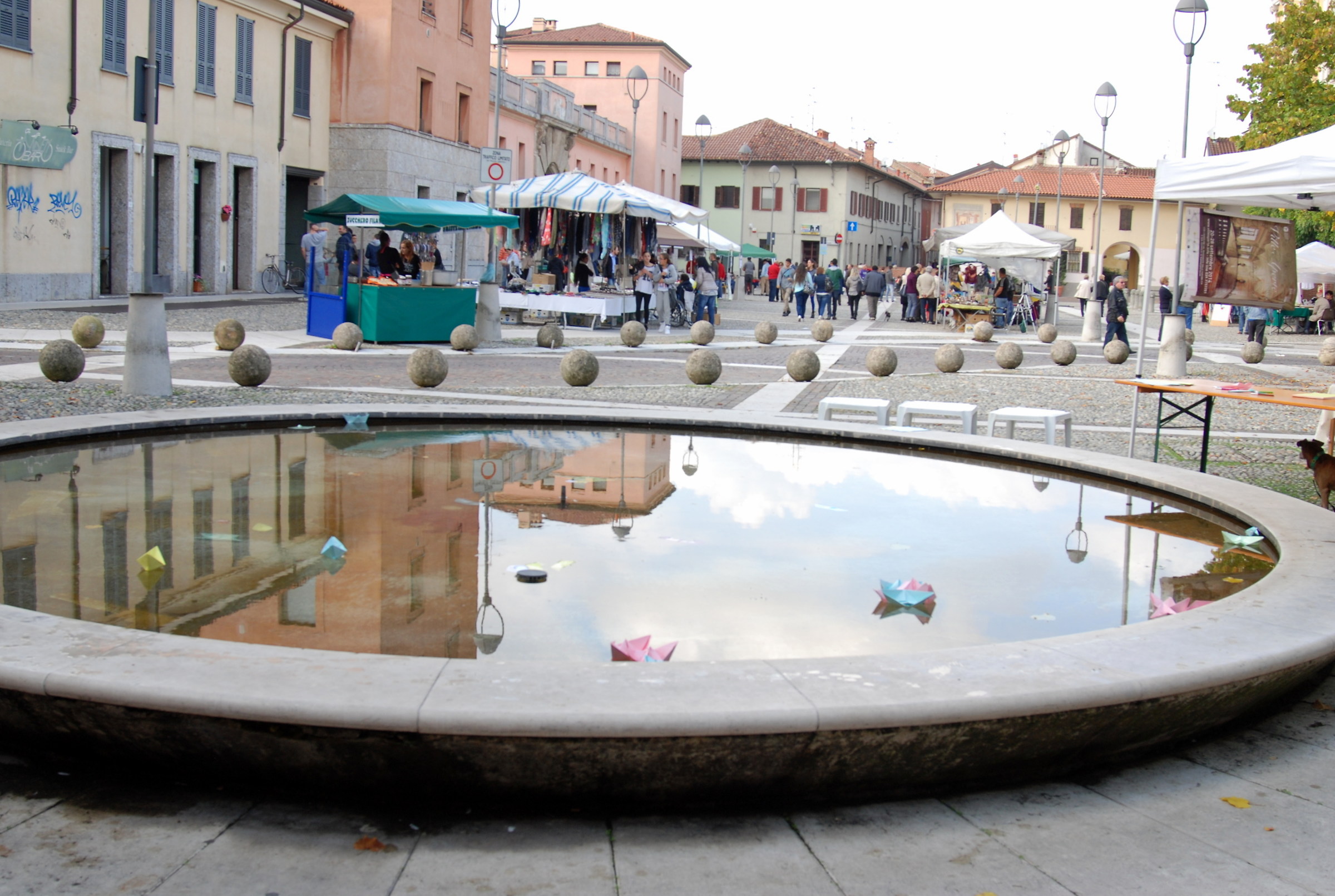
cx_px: 668
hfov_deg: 53.0
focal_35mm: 36
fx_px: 1338
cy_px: 448
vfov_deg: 37.0
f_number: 5.6
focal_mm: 24
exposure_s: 1/100
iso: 200
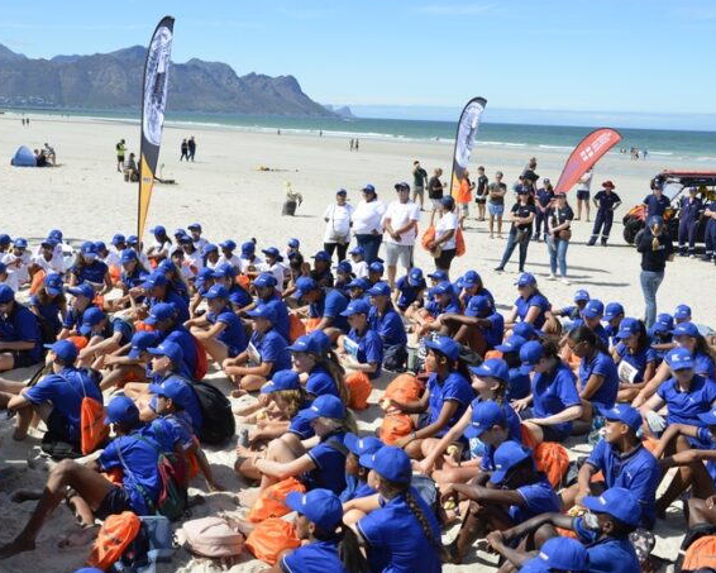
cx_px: 342
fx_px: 805
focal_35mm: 38
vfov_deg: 39.2
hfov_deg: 47.9
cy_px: 284
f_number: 8
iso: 100
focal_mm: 22
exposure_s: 1/250
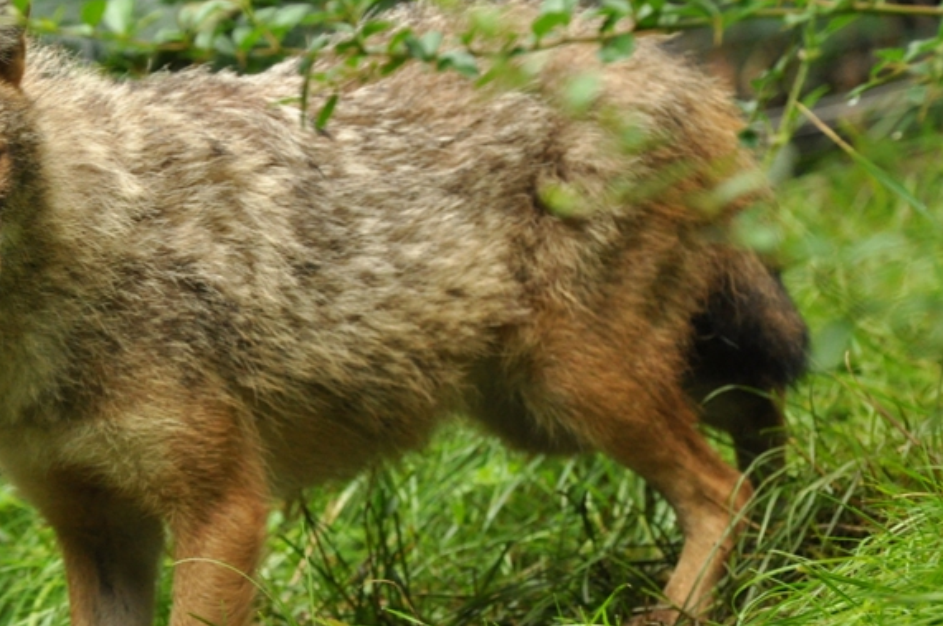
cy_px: 365
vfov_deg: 3.1
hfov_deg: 4.6
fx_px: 11611
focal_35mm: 444
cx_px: 147
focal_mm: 165
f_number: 5
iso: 1000
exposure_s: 1/400
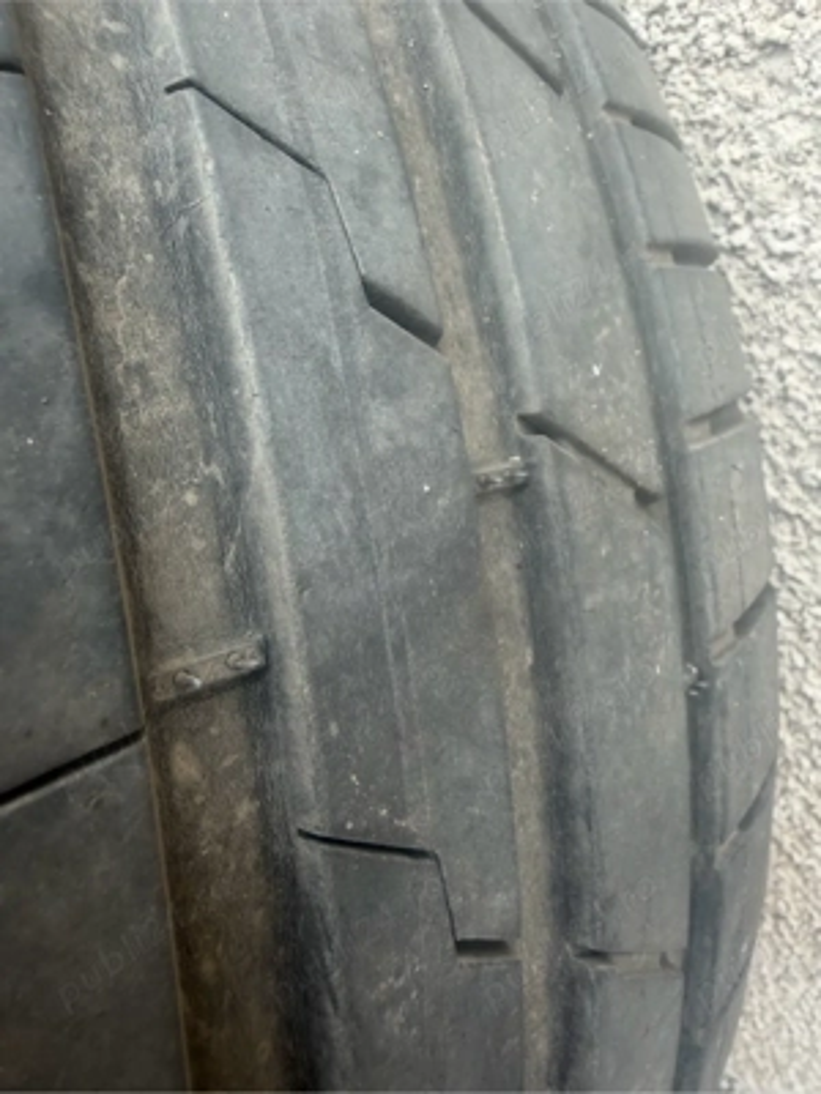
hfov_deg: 56.8
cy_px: 547
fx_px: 759
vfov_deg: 71.6
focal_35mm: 24
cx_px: 410
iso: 64
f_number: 2.2
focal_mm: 2.22
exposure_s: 1/121
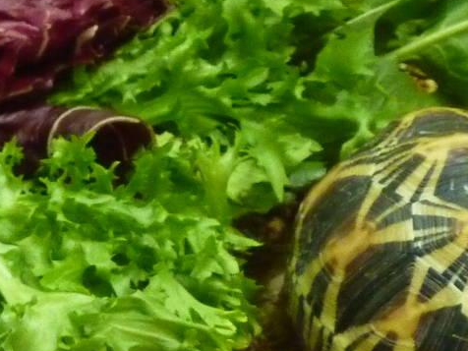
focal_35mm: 494
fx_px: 6679
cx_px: 43
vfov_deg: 3.0
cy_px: -38
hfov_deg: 4.0
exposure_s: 1/100
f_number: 4.5
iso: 800
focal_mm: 24.1
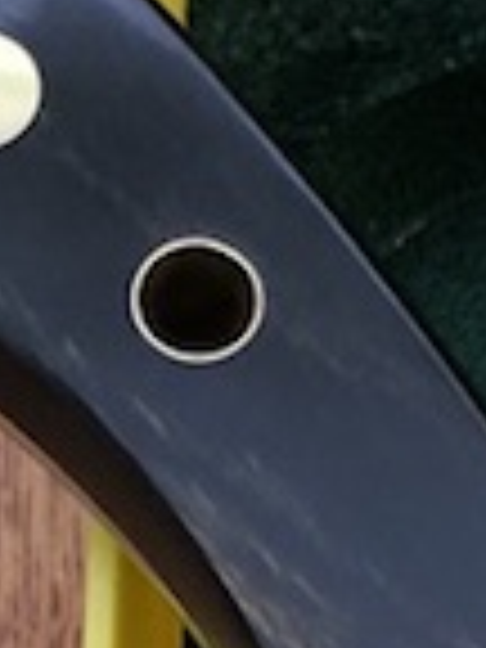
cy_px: 1505
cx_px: 983
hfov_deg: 7.7
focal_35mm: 184
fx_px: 3444
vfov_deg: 9.6
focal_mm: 3.99
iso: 50
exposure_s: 1/15
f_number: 1.8
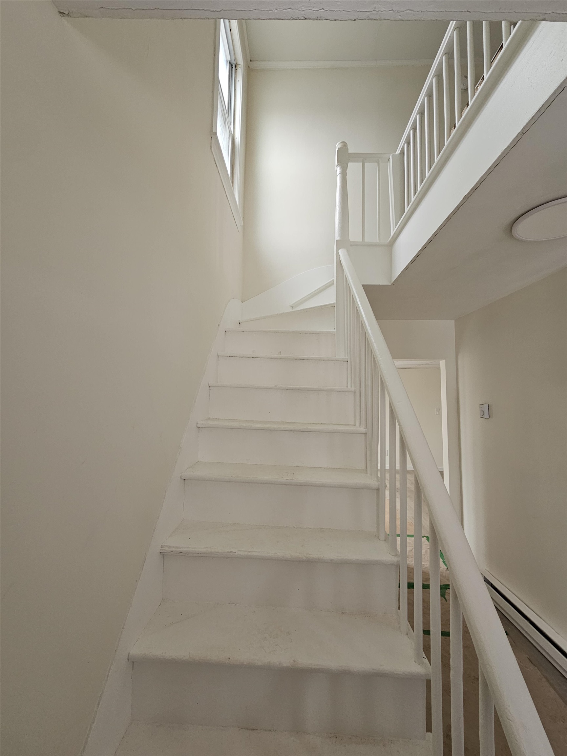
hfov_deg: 89.9
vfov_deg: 106.2
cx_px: 284
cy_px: 378
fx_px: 284
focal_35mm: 13
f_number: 2.2
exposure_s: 1/77
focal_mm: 2.2
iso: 125
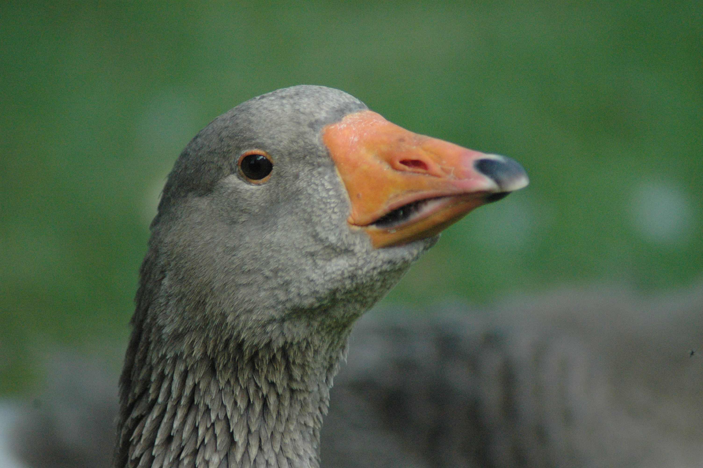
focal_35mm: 450
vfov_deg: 3.0
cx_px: 352
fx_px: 8780
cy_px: 234
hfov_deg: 4.6
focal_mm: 300
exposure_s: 1/2000
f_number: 5.6
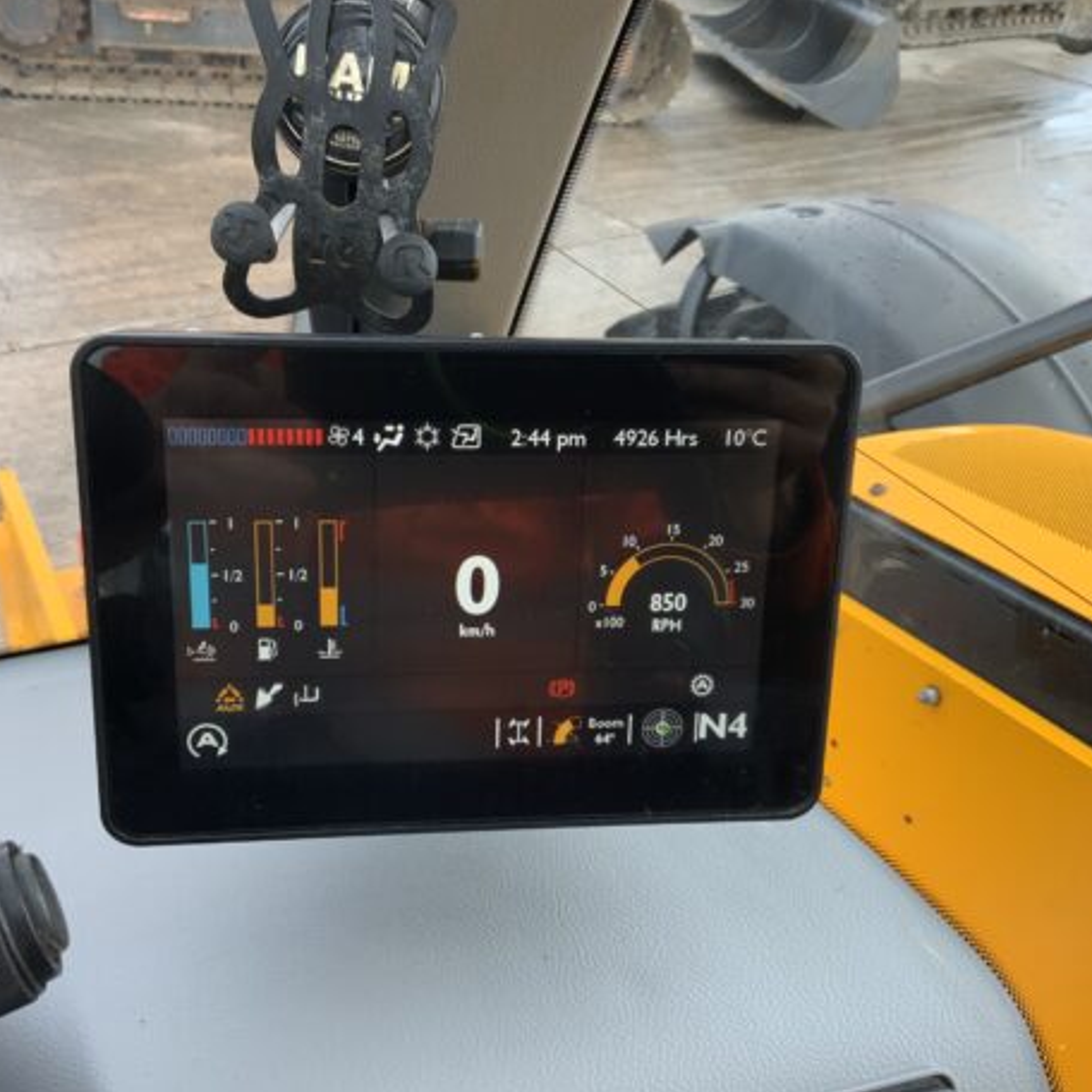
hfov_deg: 46.0
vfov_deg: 46.0
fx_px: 1285
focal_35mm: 36
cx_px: 517
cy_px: 563
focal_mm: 3
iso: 40
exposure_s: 1/122
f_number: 1.8
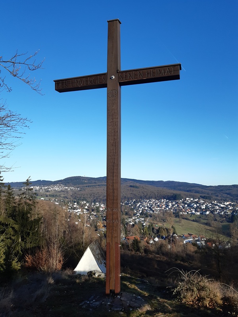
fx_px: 238
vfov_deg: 67.3
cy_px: 158
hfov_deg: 53.1
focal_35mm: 26
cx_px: 119
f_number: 1.7
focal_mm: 3.92
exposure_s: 1/1264
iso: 40
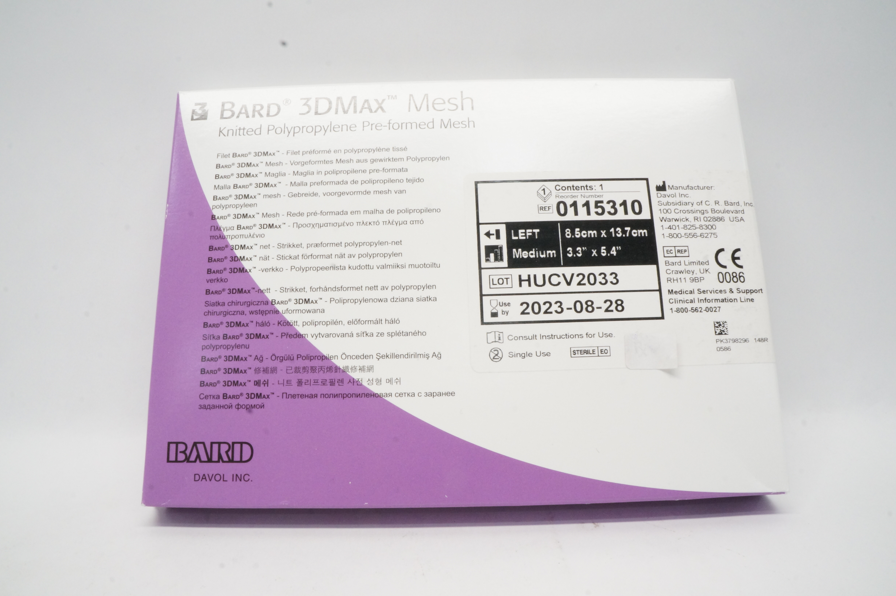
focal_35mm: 27
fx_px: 671
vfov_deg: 47.8
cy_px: 298
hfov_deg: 67.4
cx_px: 448
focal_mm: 18
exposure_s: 1/13
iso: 1600
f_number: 22
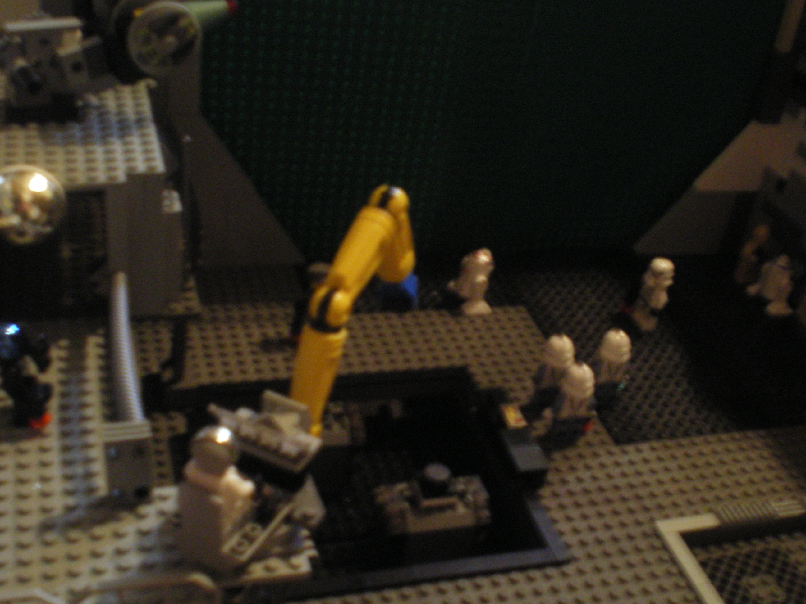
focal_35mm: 45
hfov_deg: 42.1
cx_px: 410
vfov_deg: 32.2
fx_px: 1048
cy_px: 326
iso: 400
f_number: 3.1
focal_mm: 6.3
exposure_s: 1/4
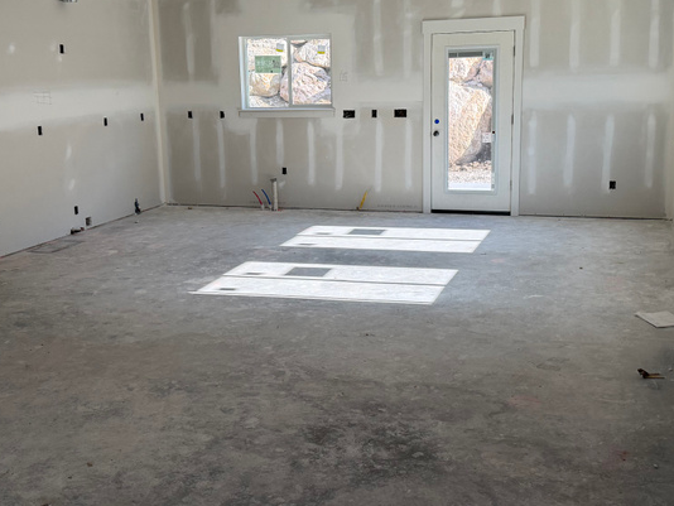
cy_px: 227
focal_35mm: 46
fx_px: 896
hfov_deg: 41.2
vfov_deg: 31.5
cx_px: 314
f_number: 1.78
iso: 100
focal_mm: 6.76
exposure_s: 1/858
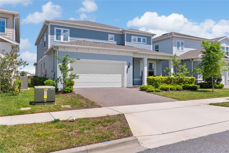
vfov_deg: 46.4
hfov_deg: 65.5
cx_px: 114
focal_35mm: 28
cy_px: 76
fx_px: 178
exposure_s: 1/125
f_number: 8
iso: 100
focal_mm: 28
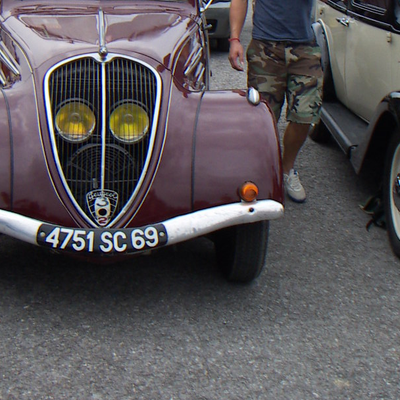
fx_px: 876
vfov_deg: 24.8
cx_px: 122
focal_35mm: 67
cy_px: 20
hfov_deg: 25.5
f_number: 2.8
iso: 50
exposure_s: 1/400
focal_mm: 4.7
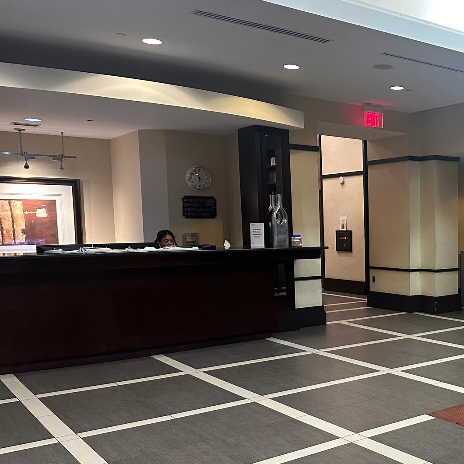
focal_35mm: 41
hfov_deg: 37.4
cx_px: 443
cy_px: 290
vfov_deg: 40.6
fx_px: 622
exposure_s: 1/60
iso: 500
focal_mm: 6.86
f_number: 1.78
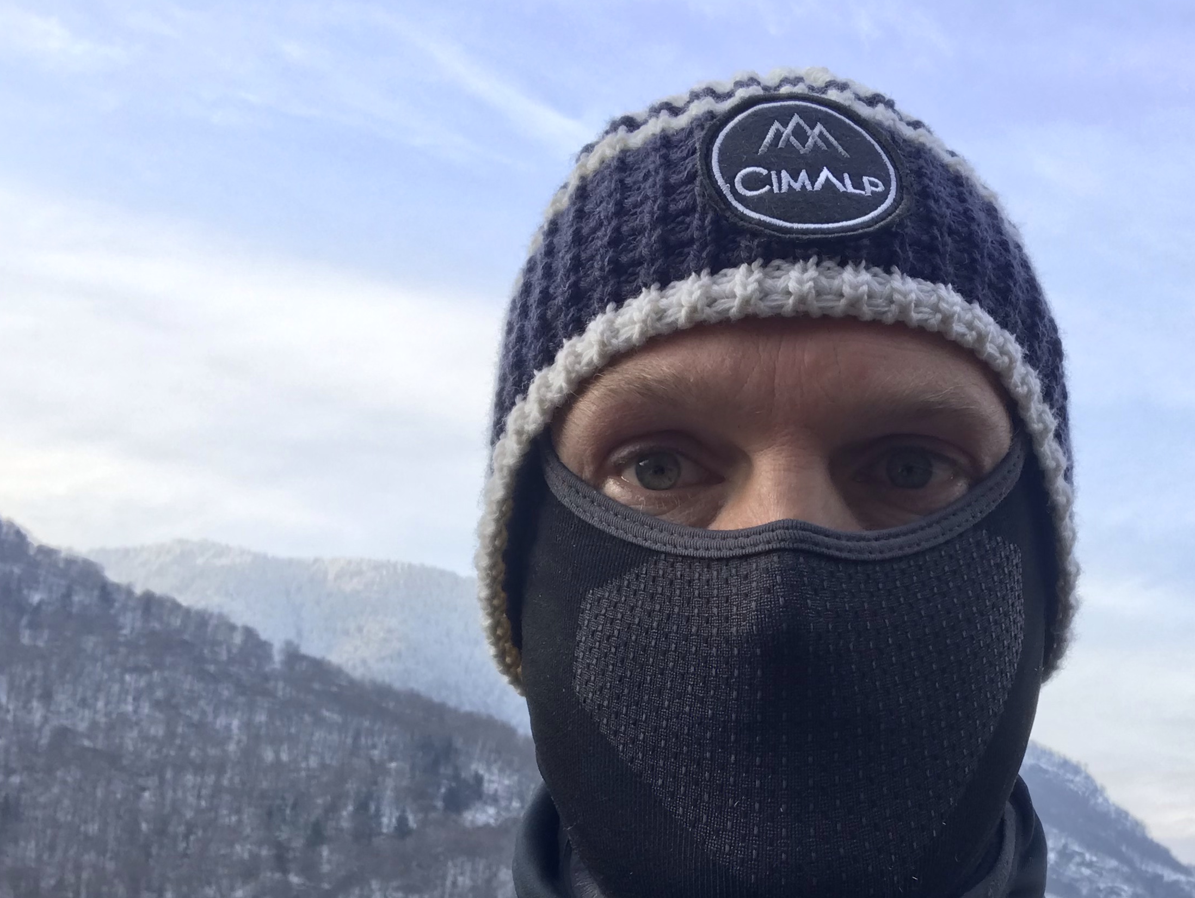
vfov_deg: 31.9
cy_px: 627
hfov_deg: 41.3
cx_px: 837
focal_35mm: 45
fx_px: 1554
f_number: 2.2
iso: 25
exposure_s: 1/186
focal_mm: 2.87
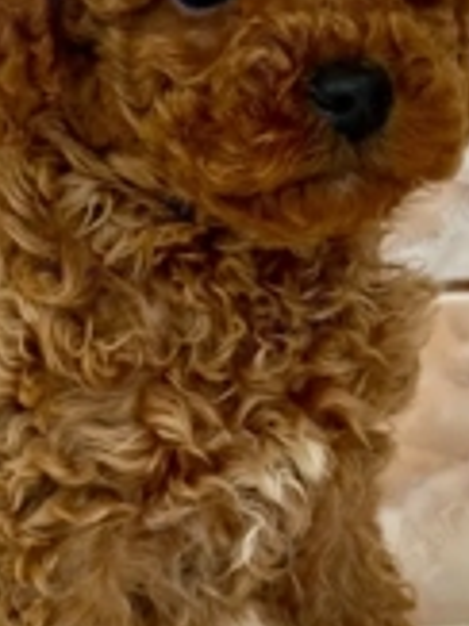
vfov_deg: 16.7
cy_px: 323
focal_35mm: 118
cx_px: 146
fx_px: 2134
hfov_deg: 12.5
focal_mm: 6.86
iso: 80
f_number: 1.78
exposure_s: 1/108
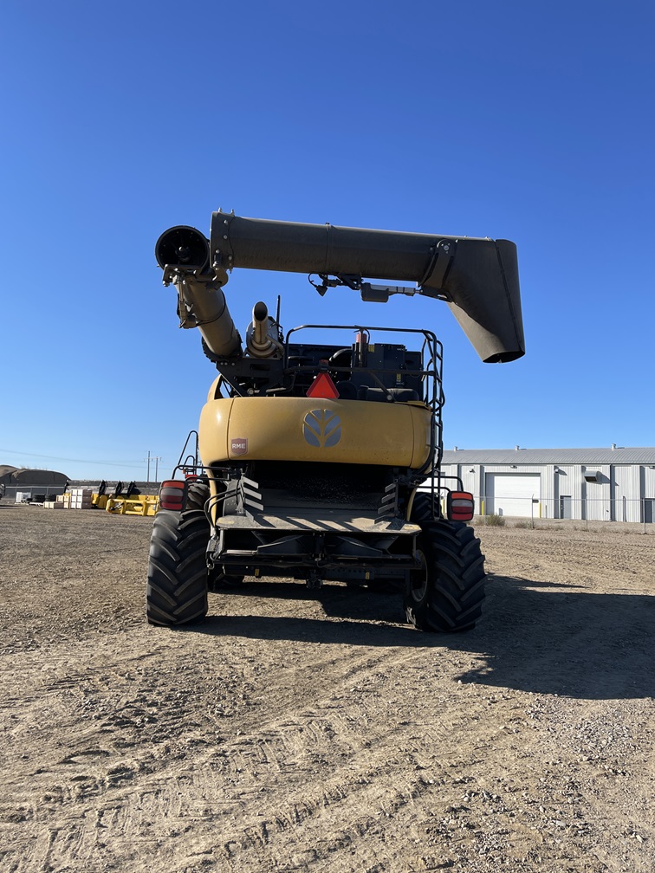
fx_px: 656
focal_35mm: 26
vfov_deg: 67.3
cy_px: 436
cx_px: 328
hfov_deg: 53.1
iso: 32
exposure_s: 1/2817
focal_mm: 4.2
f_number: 1.6
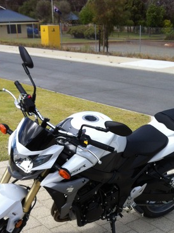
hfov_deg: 25.6
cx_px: 92
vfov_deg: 32.8
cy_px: 189
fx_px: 383
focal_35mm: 57
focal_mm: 3.85
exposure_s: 1/1257
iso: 80
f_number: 2.8
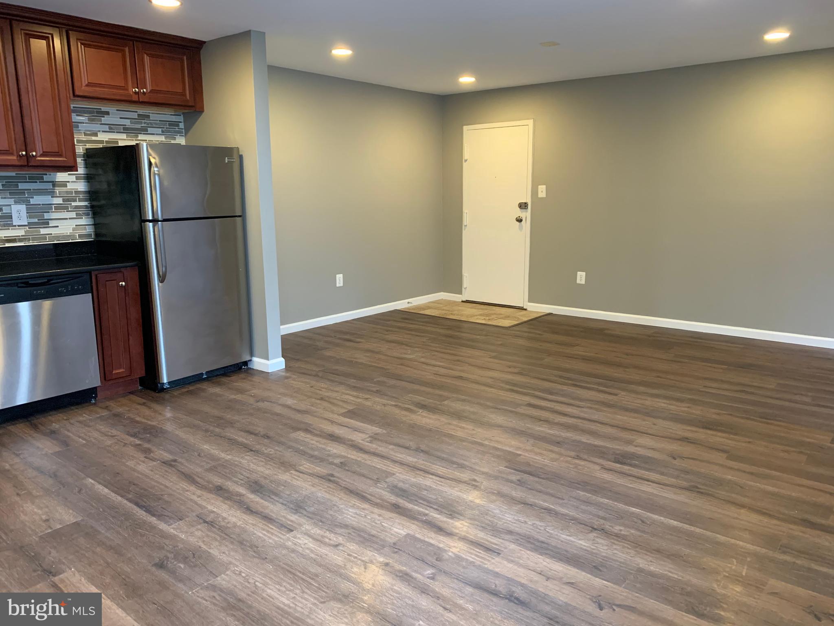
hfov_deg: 67.3
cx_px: 417
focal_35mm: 26
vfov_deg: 53.1
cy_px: 313
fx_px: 626
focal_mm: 4.25
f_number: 1.8
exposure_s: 1/60
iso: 400
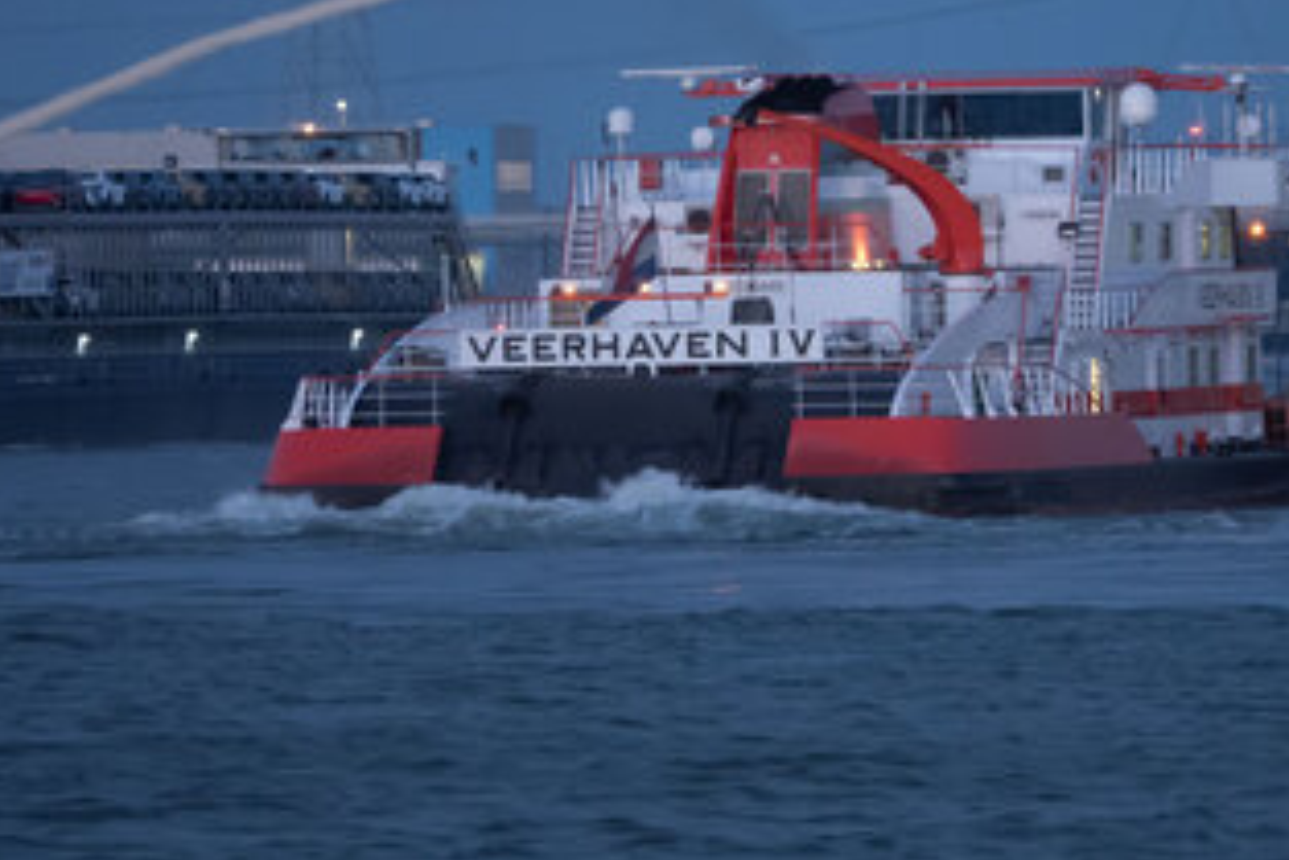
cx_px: 865
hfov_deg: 2.4
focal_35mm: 875
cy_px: 232
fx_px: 31343
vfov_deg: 1.6
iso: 1250
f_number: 4
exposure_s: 1/15
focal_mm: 218.32
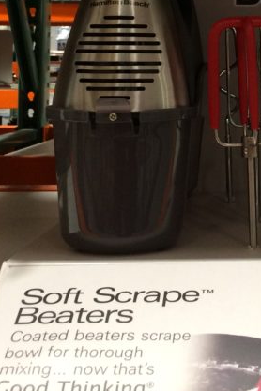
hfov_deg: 17.7
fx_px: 805
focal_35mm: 74
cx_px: 296
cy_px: 23
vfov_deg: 26.2
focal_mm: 4.15
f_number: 2.2
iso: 160
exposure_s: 1/30
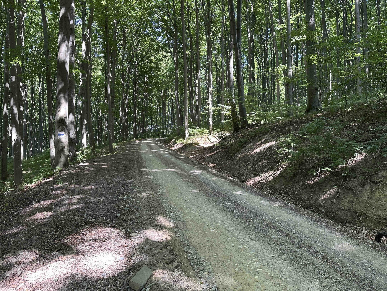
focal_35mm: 24
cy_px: 146
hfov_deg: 71.6
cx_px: 194
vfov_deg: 56.8
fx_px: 268
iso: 200
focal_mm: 6.86
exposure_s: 1/121
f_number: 1.78
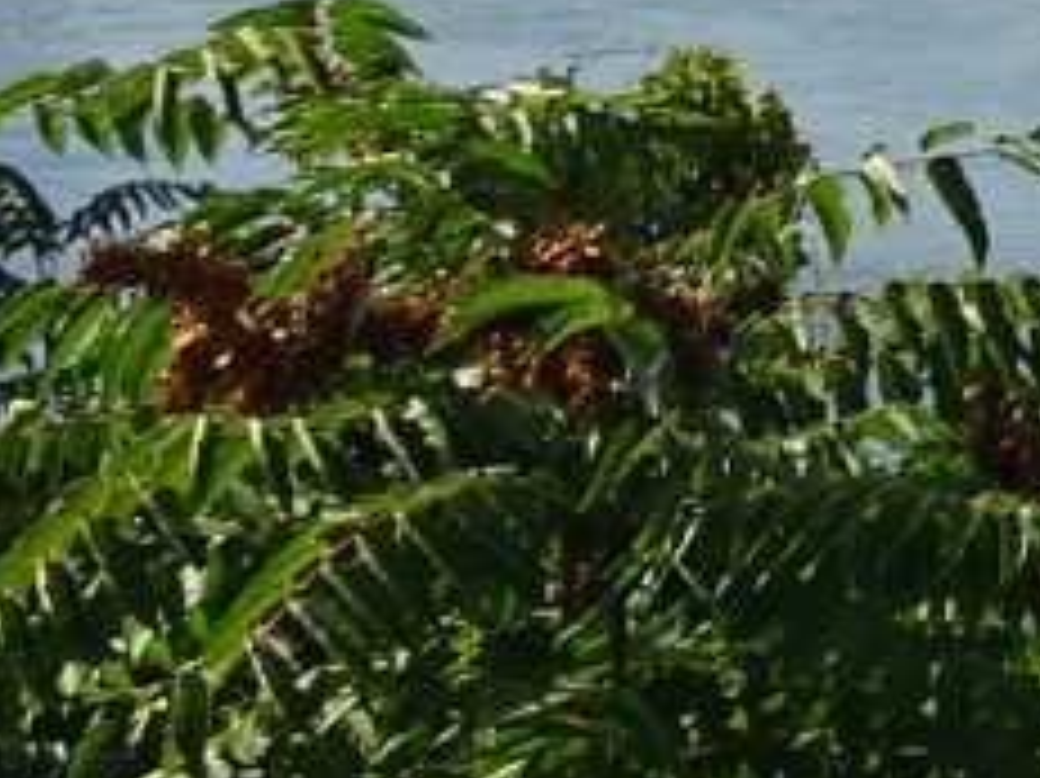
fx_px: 4925
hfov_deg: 10.2
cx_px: 2627
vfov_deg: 8.6
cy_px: -697
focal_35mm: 164
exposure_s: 1/640
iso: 80
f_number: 3.5
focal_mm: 4.45
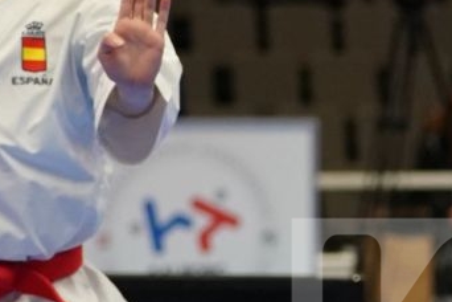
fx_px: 5486
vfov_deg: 3.1
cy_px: 339
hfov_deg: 4.7
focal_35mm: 437
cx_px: 863
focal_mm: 83
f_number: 2.8
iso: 2000
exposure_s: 1/1000
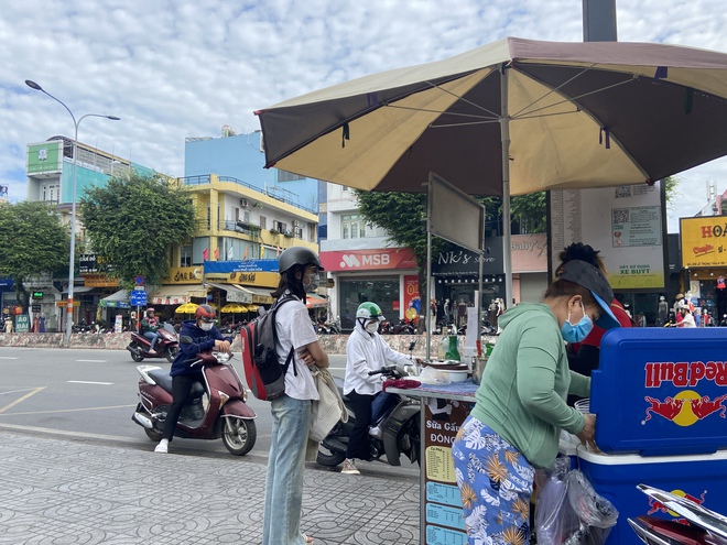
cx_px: 364
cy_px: 272
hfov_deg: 67.3
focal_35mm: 26
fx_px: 546
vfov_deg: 53.1
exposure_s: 1/1147
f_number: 1.8
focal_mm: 4.25
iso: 32
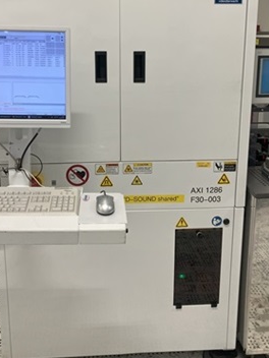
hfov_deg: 37.7
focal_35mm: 38
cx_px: 129
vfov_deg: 48.4
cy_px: 129
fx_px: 394
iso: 80
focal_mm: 3.99
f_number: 1.8
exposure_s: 1/100
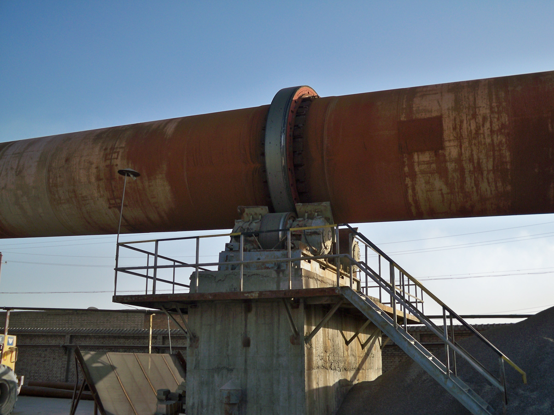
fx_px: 560
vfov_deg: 40.7
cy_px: 208
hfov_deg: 52.6
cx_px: 277
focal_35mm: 35
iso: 160
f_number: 4.7
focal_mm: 6.3
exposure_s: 1/400
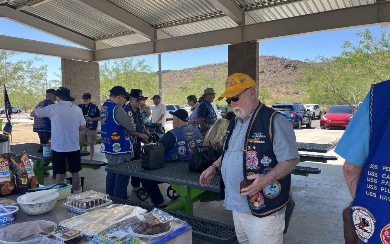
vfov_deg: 44.5
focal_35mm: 28
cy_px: 135
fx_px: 298
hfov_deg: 66.5
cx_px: 195
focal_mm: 5.1
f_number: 1.6
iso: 50
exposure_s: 1/833
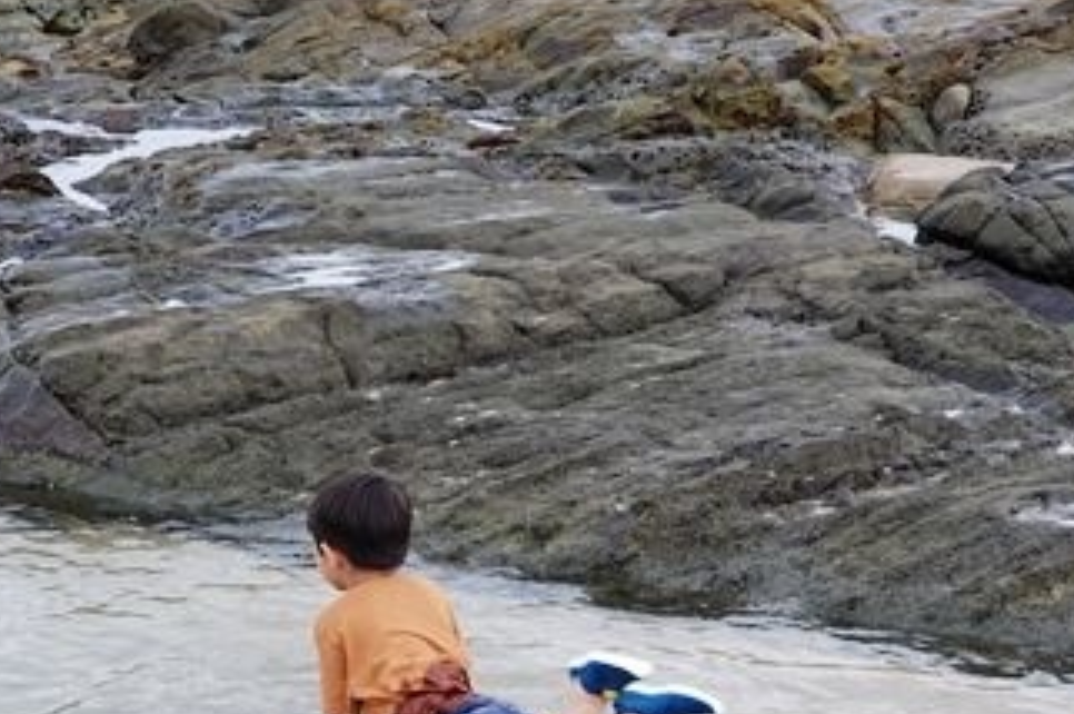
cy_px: 629
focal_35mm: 93
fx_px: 2772
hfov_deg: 21.8
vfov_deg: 14.5
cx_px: 337
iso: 250
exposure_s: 1/50
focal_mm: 16.86
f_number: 4
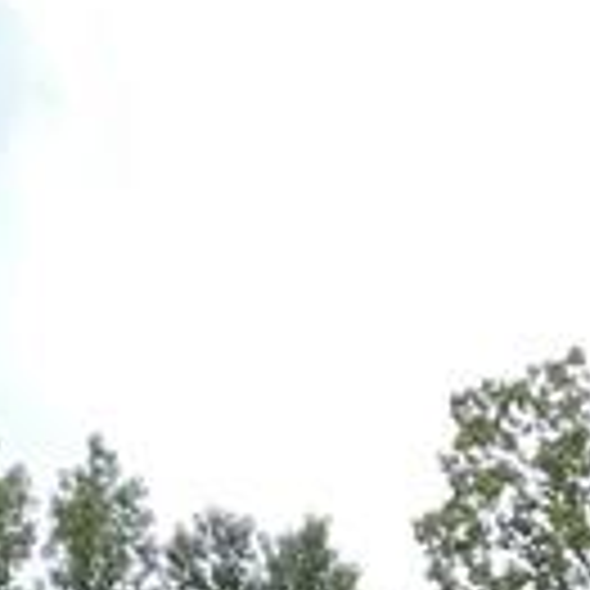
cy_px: 1630
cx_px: 1270
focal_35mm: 180
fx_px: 3471
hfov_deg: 9.0
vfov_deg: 8.5
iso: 32
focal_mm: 4.2
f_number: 1.6
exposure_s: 1/491
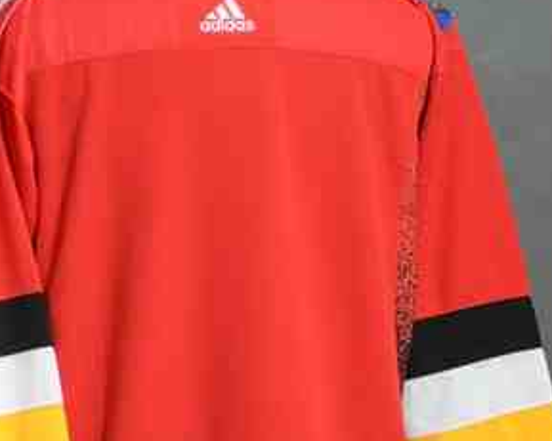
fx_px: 2417
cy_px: 296
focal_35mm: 148
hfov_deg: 12.8
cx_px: -61
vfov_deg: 10.4
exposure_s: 1/15
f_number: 4.2
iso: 4000
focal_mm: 38
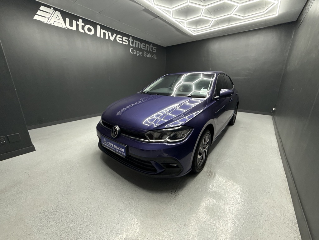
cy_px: 120
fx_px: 129
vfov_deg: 85.7
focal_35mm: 14
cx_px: 160
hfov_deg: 102.1
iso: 320
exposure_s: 1/100
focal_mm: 2.22
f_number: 2.2
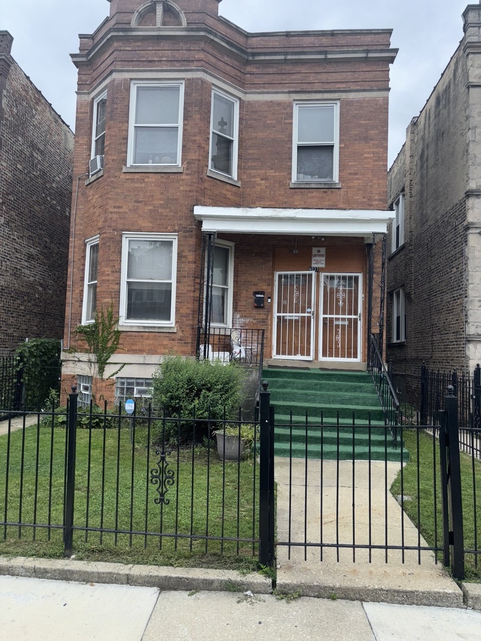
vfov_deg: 67.3
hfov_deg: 53.1
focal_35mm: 26
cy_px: 320
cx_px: 240
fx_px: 482
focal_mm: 5.96
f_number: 1.6
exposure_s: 1/1642
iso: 32
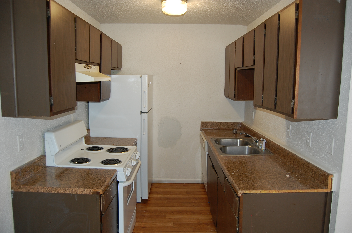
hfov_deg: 67.5
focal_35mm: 27
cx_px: 176
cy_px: 116
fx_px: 264
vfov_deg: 47.8
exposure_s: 1/60
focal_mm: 18
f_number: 3.5
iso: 400
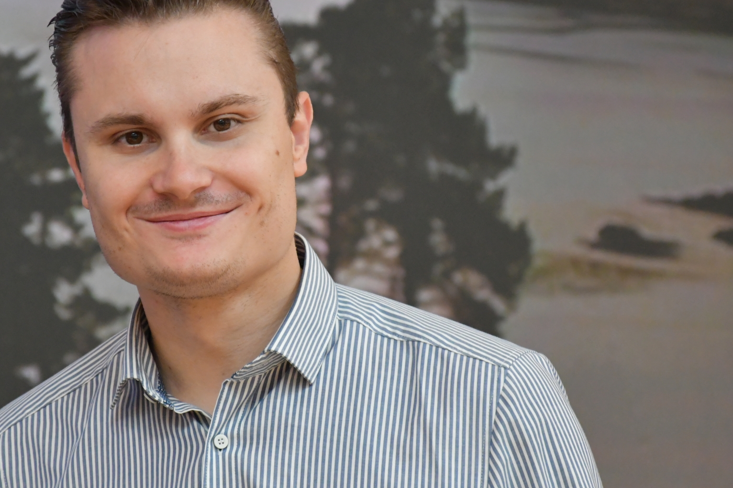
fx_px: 7145
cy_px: 220
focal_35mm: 351
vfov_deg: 3.9
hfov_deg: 5.9
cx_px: 283
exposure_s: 1/250
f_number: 5.6
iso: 3200
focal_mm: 140
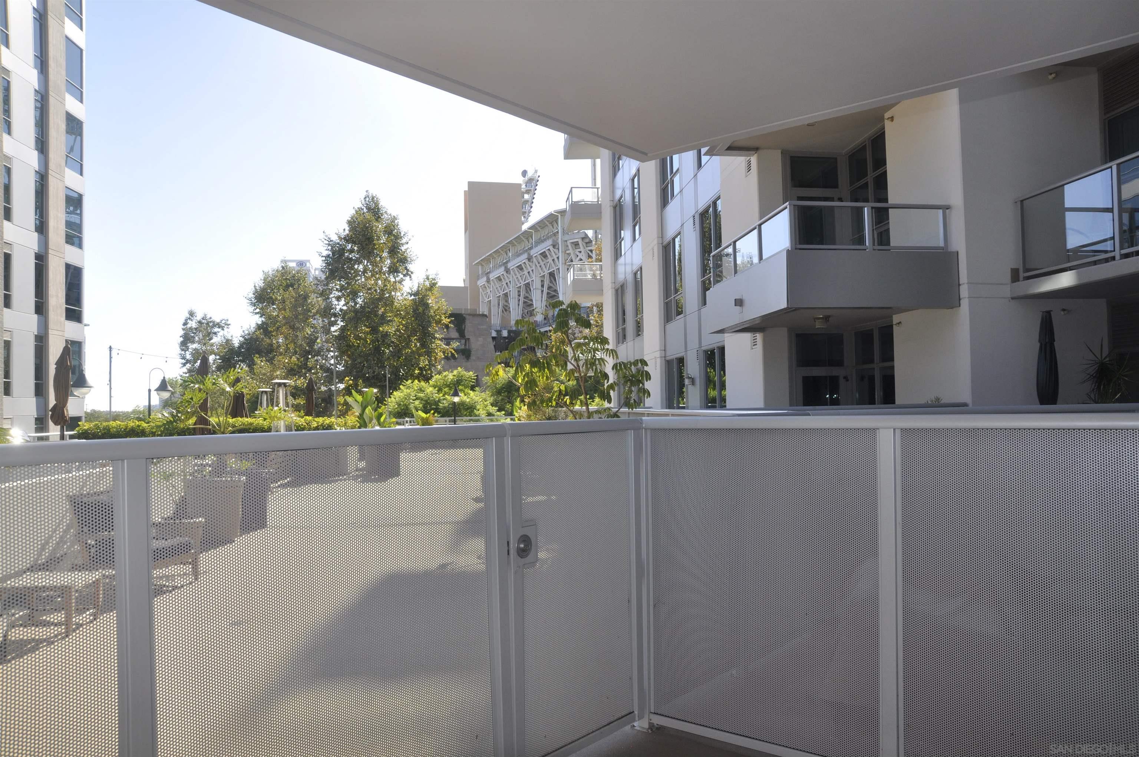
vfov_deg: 50.3
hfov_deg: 70.5
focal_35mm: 26
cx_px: 570
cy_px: 378
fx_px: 806
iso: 200
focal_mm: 17
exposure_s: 1/200
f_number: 9
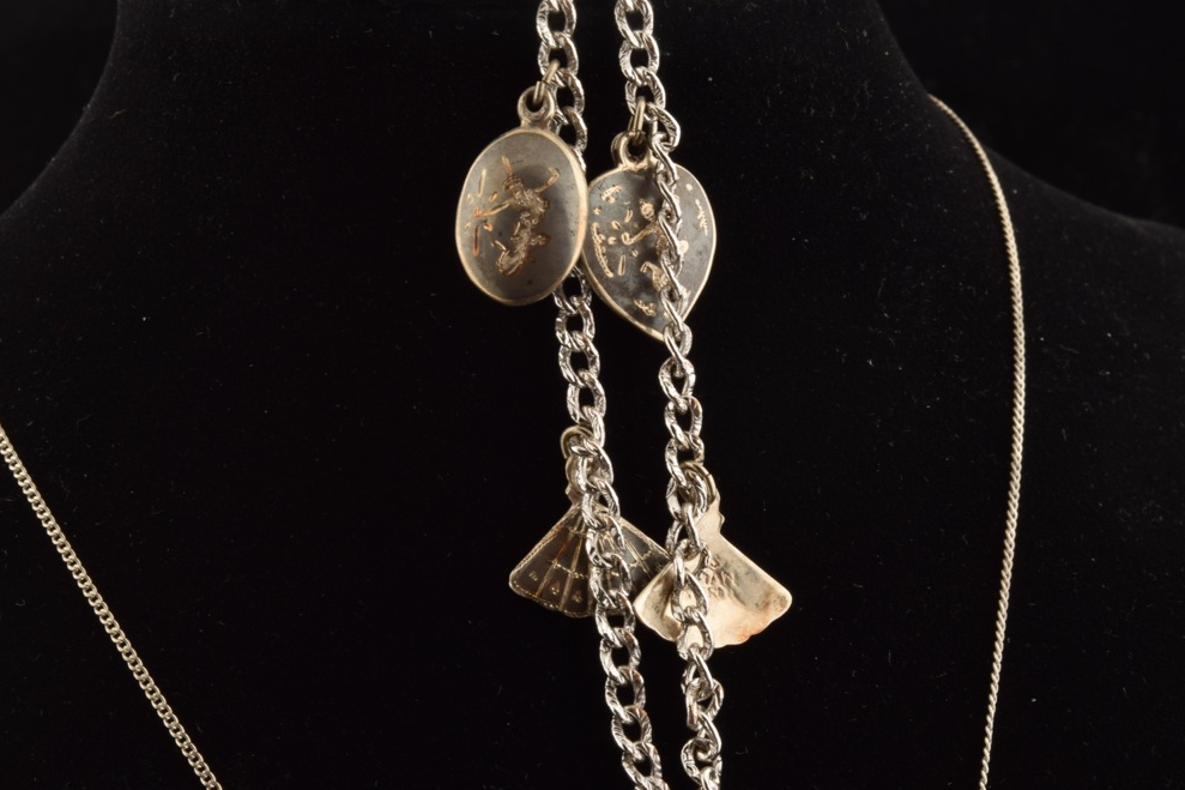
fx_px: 2995
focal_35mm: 91
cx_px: 594
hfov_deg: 22.4
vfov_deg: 15.0
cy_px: 393
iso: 100
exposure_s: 1/125
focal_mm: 60
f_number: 25
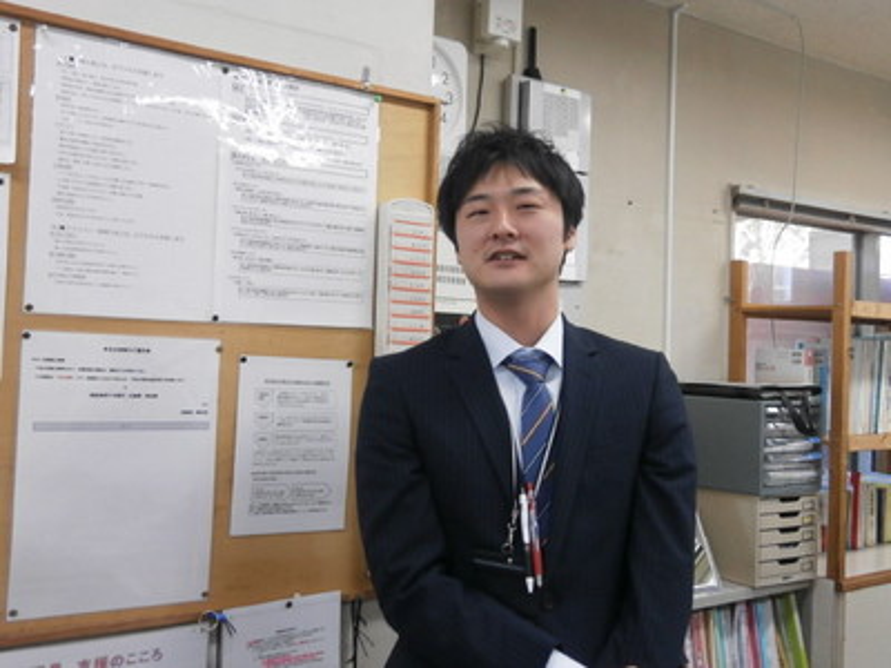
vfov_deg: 39.7
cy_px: 334
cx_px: 446
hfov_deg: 51.4
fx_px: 927
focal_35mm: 36
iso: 200
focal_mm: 6.4
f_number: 3.1
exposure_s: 1/40
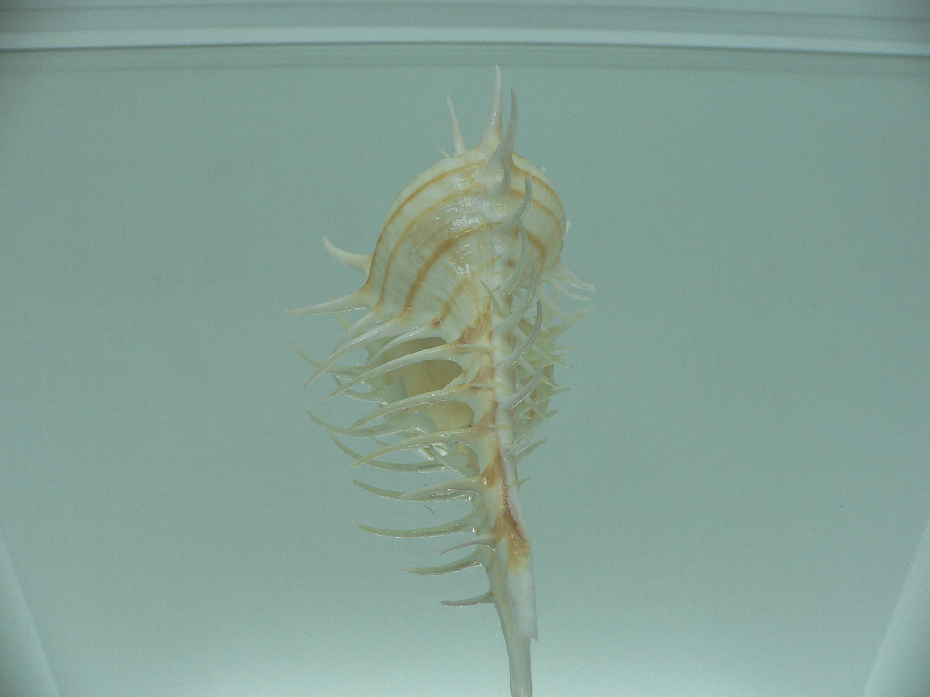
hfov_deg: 52.6
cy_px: 348
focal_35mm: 35
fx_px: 940
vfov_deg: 40.7
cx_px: 465
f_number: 2.8
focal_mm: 4.6
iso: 80
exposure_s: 1/80
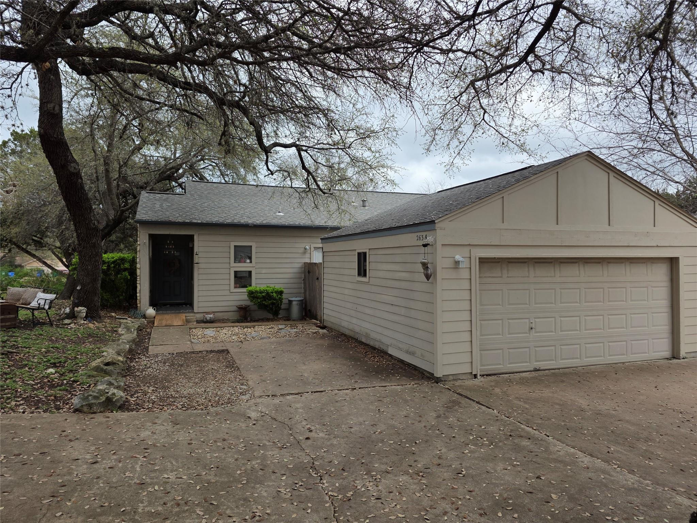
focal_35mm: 23
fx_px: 463
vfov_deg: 58.9
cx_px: 348
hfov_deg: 73.9
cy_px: 262
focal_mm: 6.3
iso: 80
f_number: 1.7
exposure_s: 1/2271
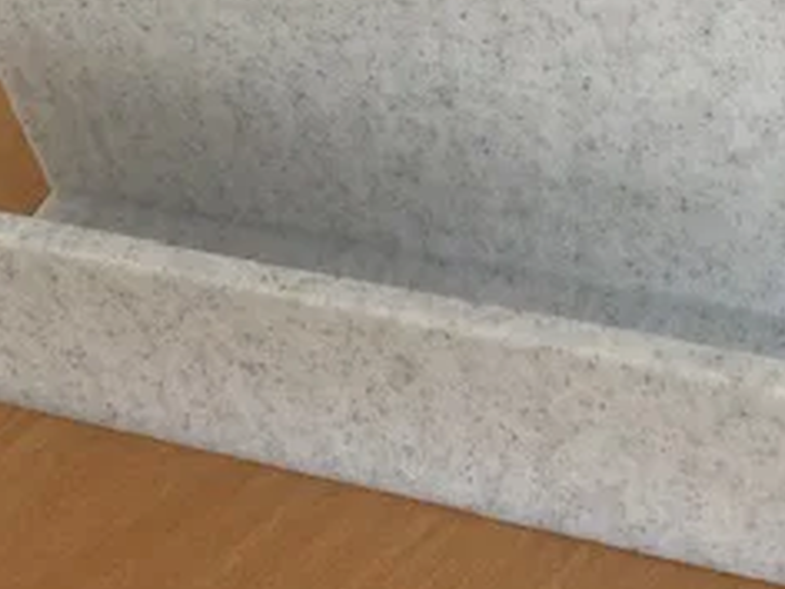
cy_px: -27
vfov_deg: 18.8
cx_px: 632
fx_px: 1723
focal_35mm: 76
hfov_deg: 25.2
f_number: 1.8
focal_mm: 3.99
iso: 50
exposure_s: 1/15
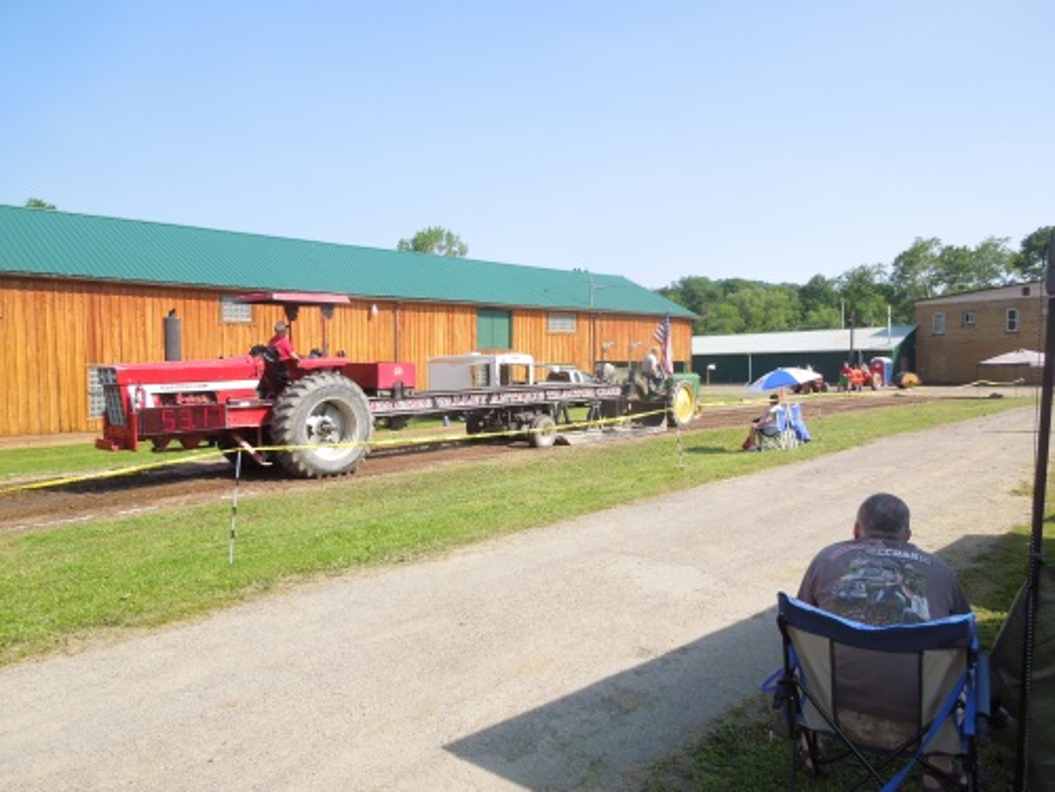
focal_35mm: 25
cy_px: 396
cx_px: 528
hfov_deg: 69.4
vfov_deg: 54.9
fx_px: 762
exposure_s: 1/640
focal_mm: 4.5
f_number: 3.3
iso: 100
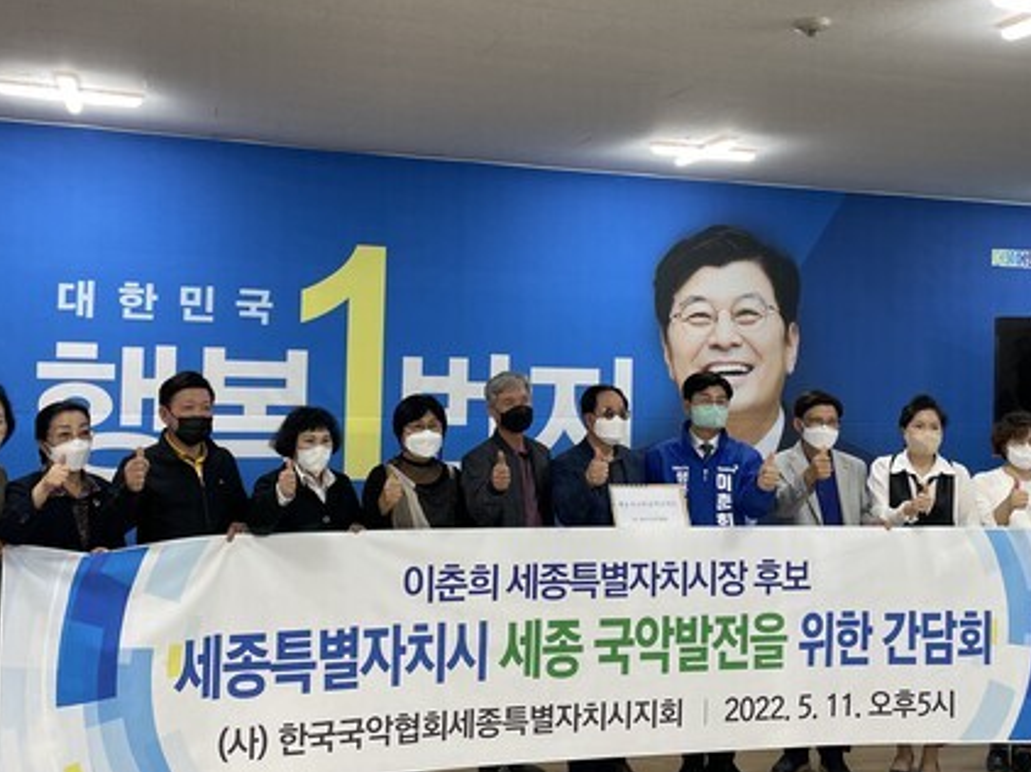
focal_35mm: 37
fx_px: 1101
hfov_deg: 50.1
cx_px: 484
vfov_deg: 38.6
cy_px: 344
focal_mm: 4.2
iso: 100
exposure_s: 1/120
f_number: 1.6
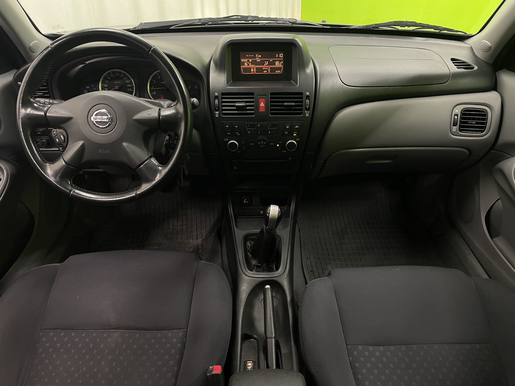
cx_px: 258
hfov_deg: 67.3
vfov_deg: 53.1
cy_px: 193
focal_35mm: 26
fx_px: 387
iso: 160
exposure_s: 1/50
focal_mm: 4.2
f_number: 1.6
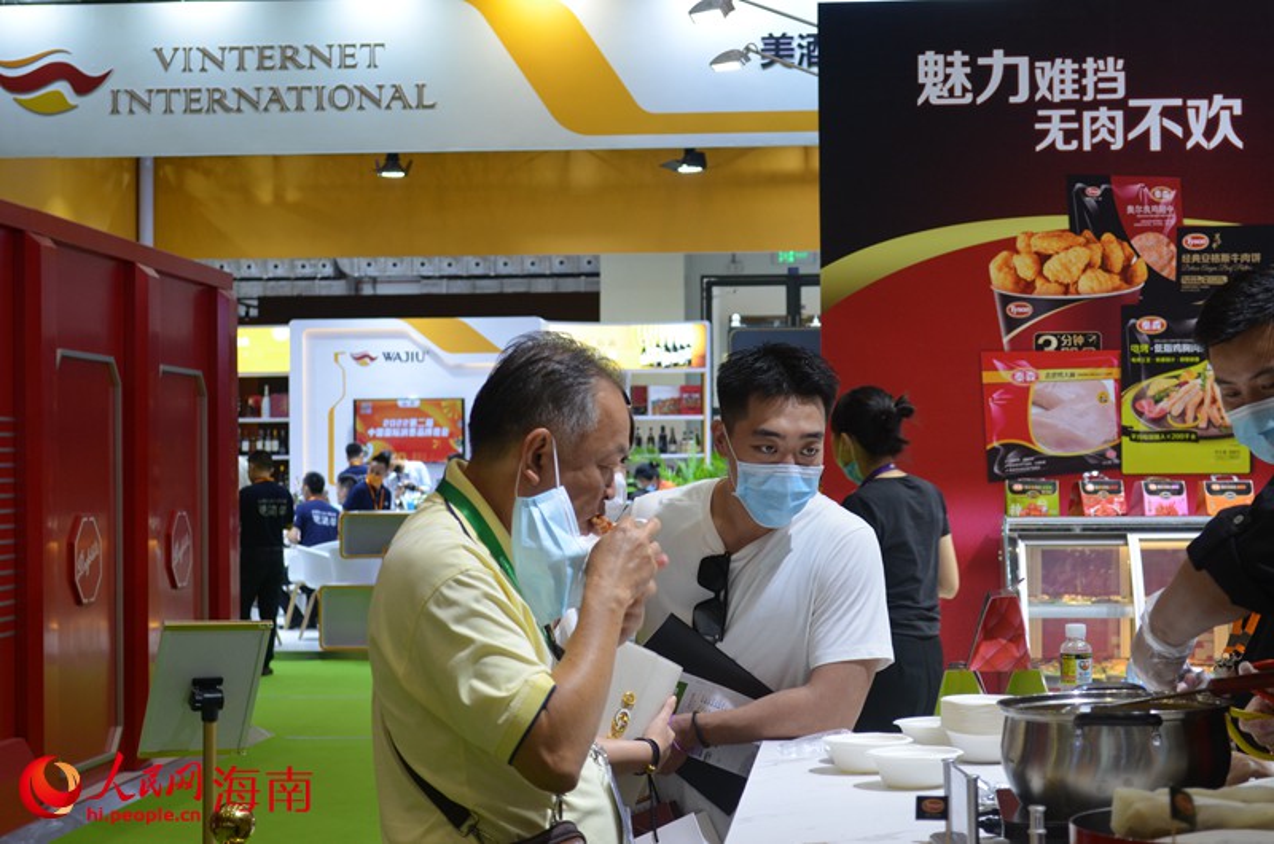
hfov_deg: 29.3
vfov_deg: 19.6
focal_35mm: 69
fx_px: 2437
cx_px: 637
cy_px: 422
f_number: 5.3
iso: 640
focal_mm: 46
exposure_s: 1/60
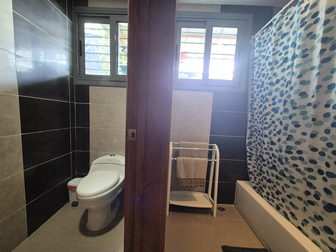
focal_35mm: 14
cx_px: 167
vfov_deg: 85.5
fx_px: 136
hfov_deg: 102.1
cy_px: 135
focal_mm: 2.2
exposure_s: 1/60
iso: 800
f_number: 2.2
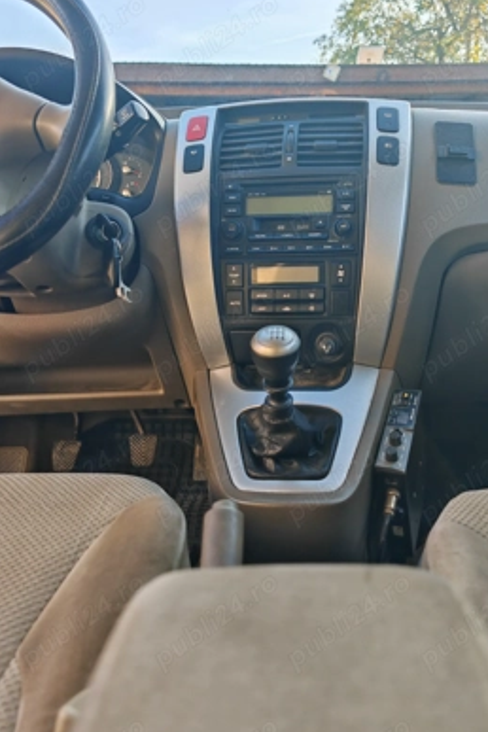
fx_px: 590
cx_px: 282
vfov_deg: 63.7
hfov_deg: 44.8
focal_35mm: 29
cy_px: 363
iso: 50
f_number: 1.6
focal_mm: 7.62
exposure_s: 1/330
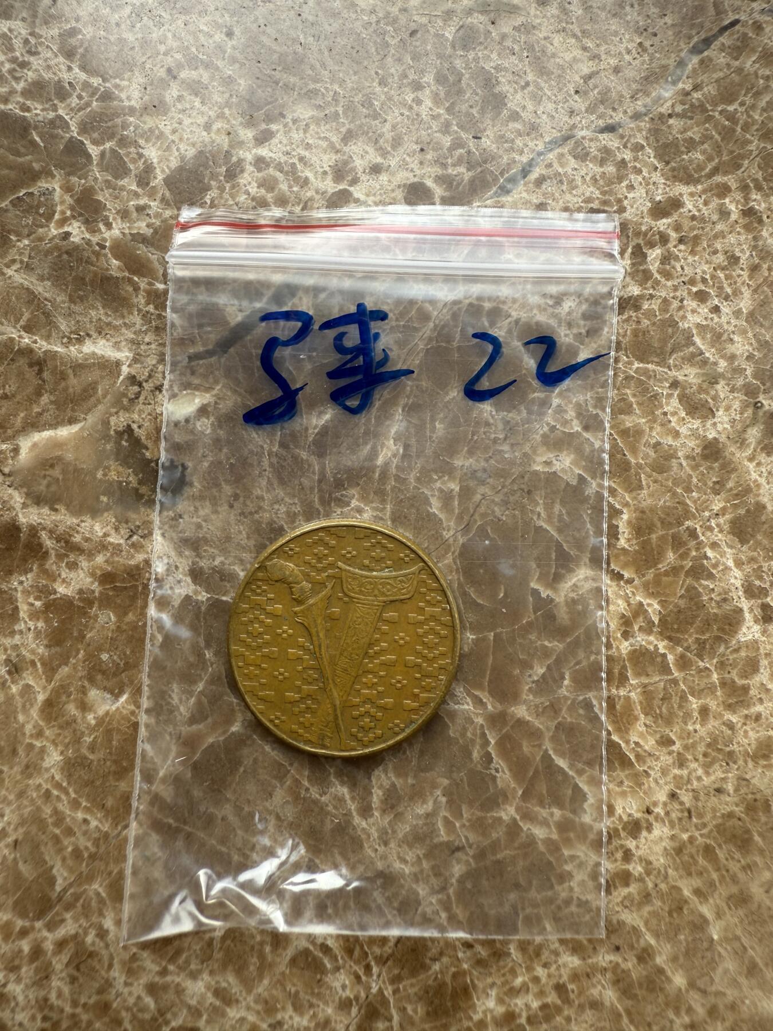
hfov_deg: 56.8
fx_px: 715
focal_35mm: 24
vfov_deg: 71.6
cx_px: 386
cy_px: 516
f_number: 2.2
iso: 40
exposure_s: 1/192
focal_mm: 2.22
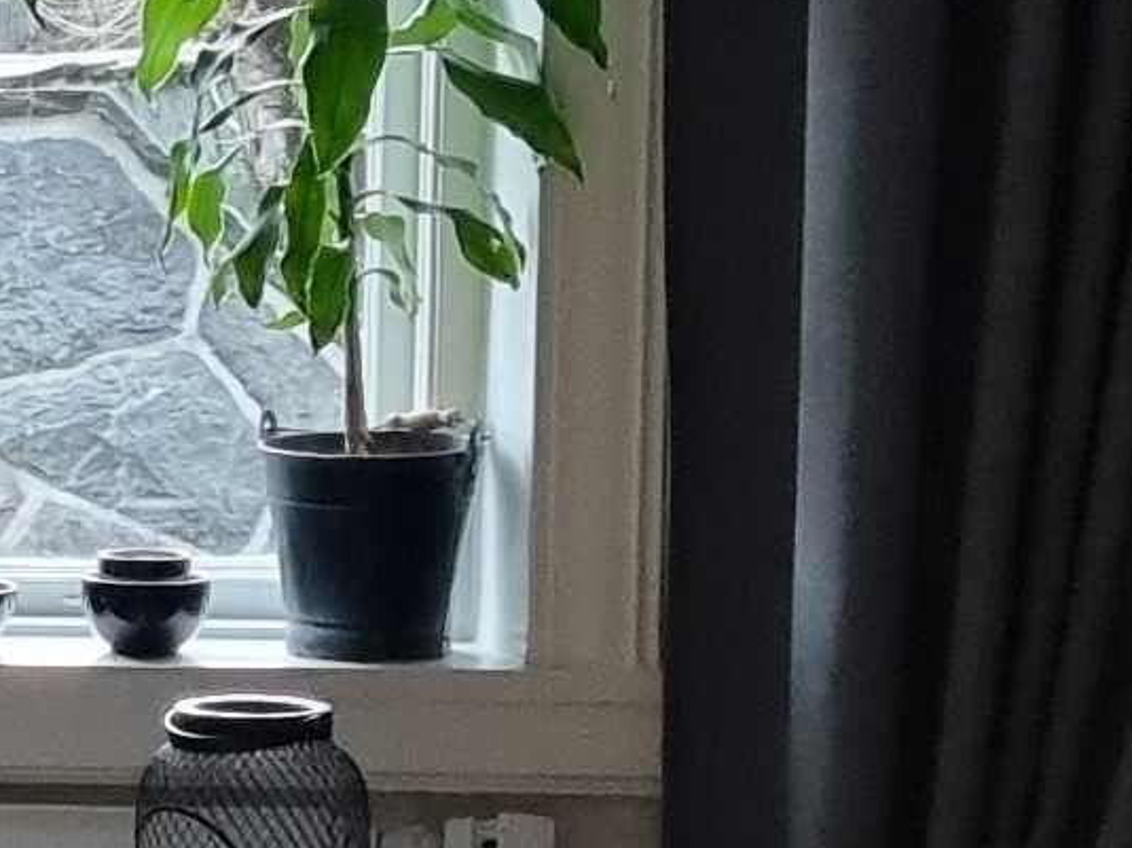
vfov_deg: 7.5
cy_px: 816
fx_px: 6408
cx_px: -1629
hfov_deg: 9.0
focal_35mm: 196
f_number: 1.8
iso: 400
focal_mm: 5.4
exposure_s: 1/50
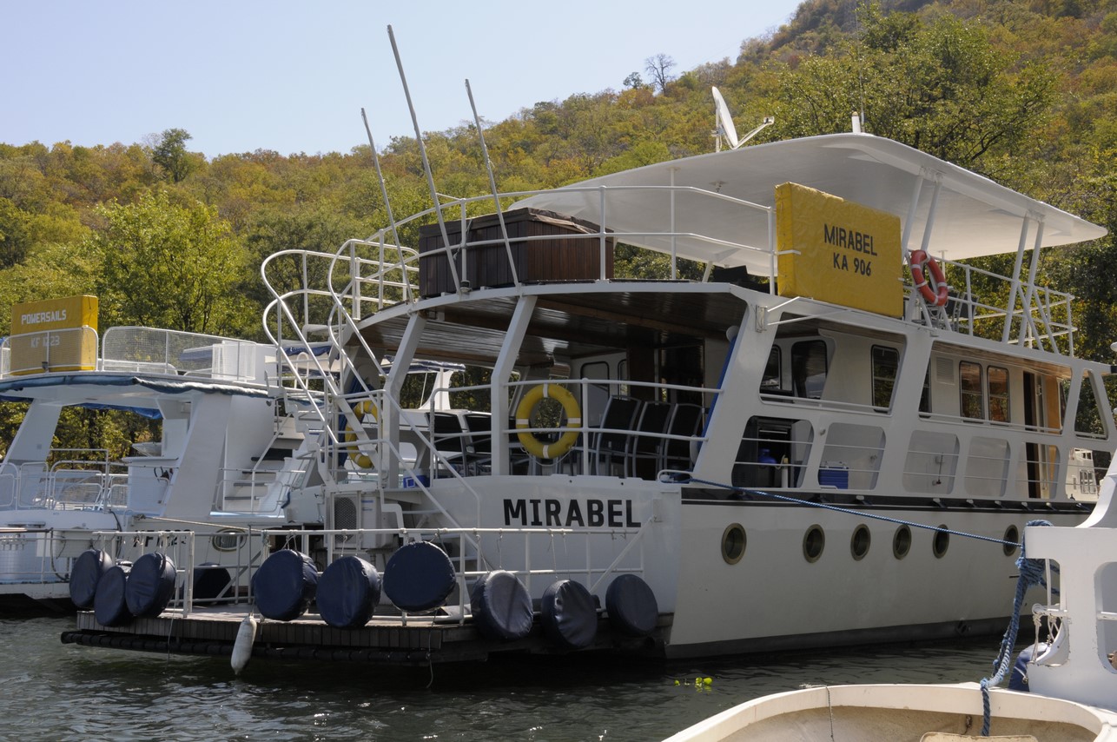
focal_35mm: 48
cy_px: 371
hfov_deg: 41.2
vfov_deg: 28.0
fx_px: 1487
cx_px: 558
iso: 400
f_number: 10
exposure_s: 1/400
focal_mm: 32
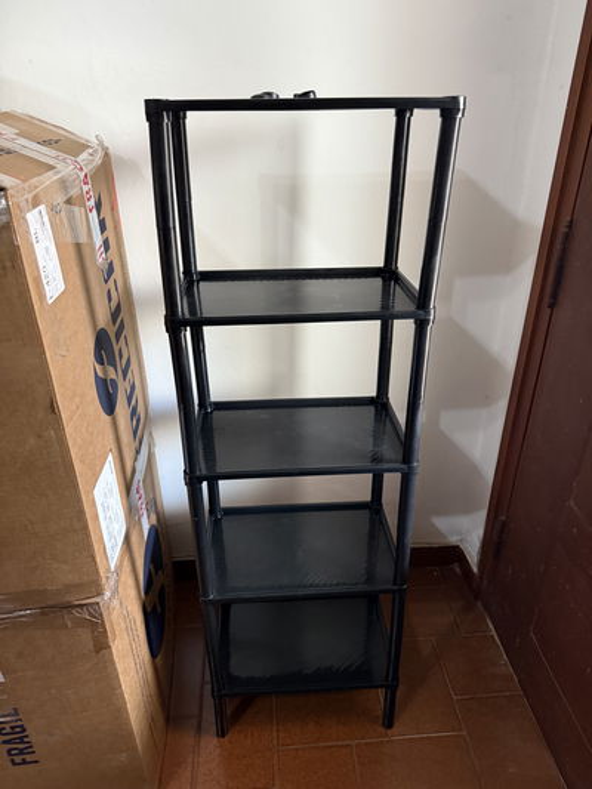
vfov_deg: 71.6
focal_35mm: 24
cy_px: 394
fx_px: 547
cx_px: 296
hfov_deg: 56.8
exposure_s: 1/33
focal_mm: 6.76
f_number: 1.78
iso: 640
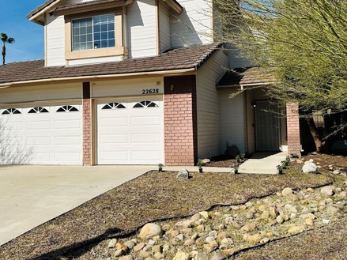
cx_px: 187
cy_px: 115
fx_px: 351
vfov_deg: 40.6
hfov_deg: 52.6
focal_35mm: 35
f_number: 1.78
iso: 80
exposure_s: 1/7576
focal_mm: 6.86
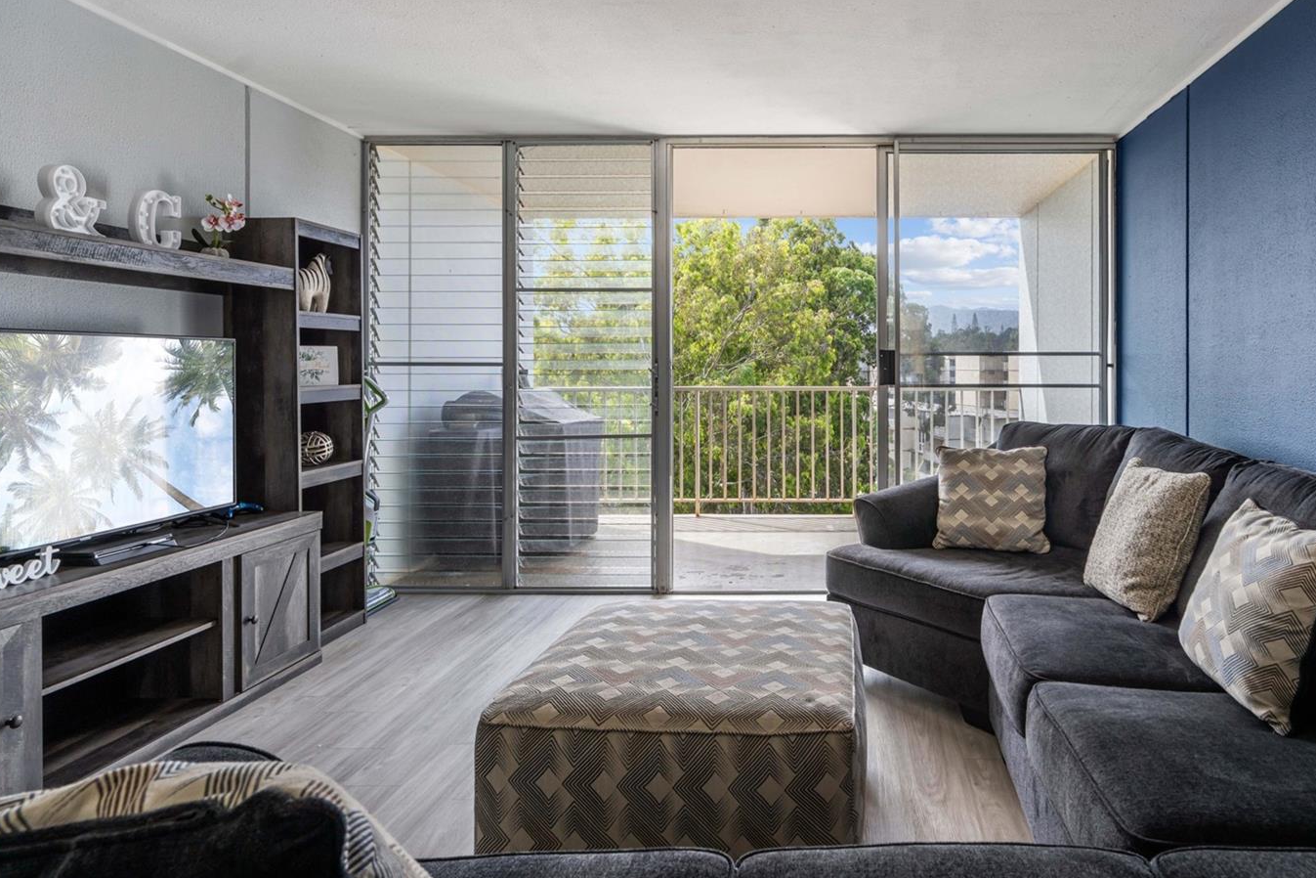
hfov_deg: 86.4
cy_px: 406
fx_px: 695
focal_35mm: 19
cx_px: 752
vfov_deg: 64.5
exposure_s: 1/25
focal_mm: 16
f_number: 8
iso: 250
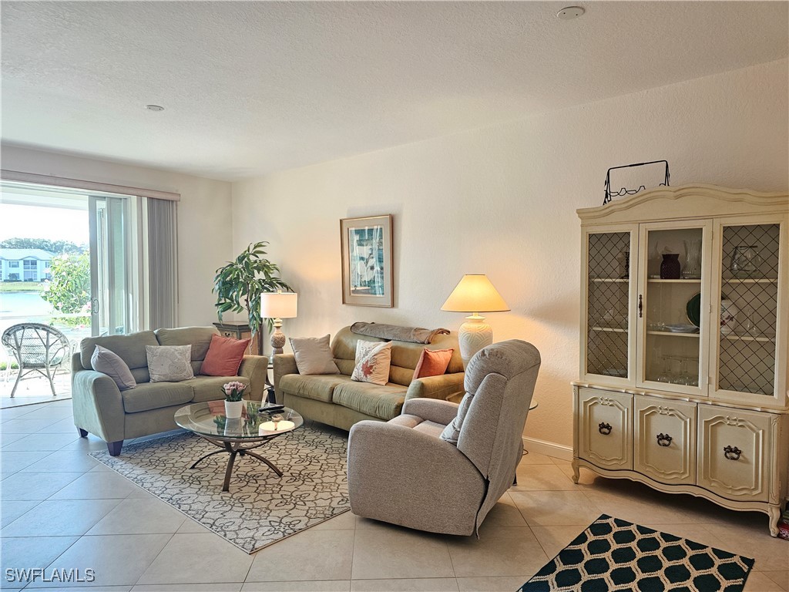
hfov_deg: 73.9
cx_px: 394
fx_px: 524
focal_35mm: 23
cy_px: 296
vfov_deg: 58.9
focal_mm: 6.3
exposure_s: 1/120
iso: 250
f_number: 1.7
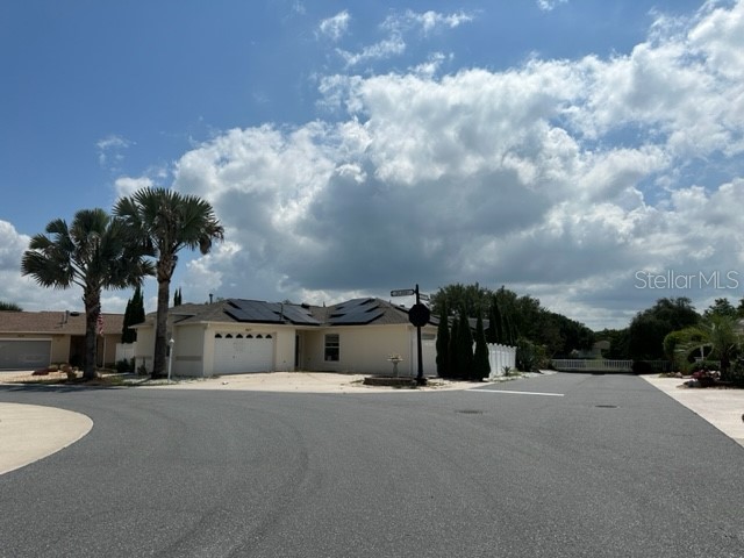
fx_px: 516
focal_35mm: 24
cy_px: 279
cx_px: 372
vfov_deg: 56.8
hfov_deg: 71.6
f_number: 1.78
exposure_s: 1/15625
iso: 80
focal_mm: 6.86
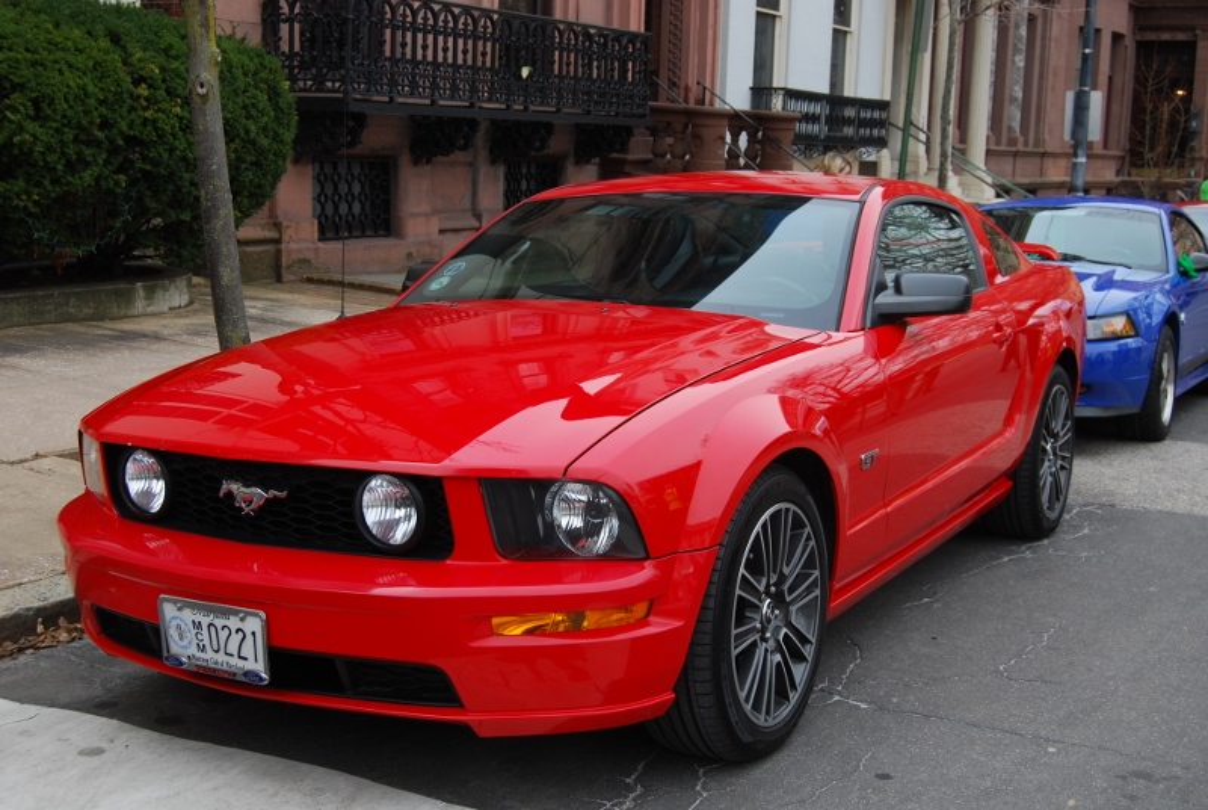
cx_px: 604
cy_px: 405
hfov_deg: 43.5
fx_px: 1512
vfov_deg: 30.0
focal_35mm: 45
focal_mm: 30
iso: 200
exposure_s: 1/200
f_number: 7.1
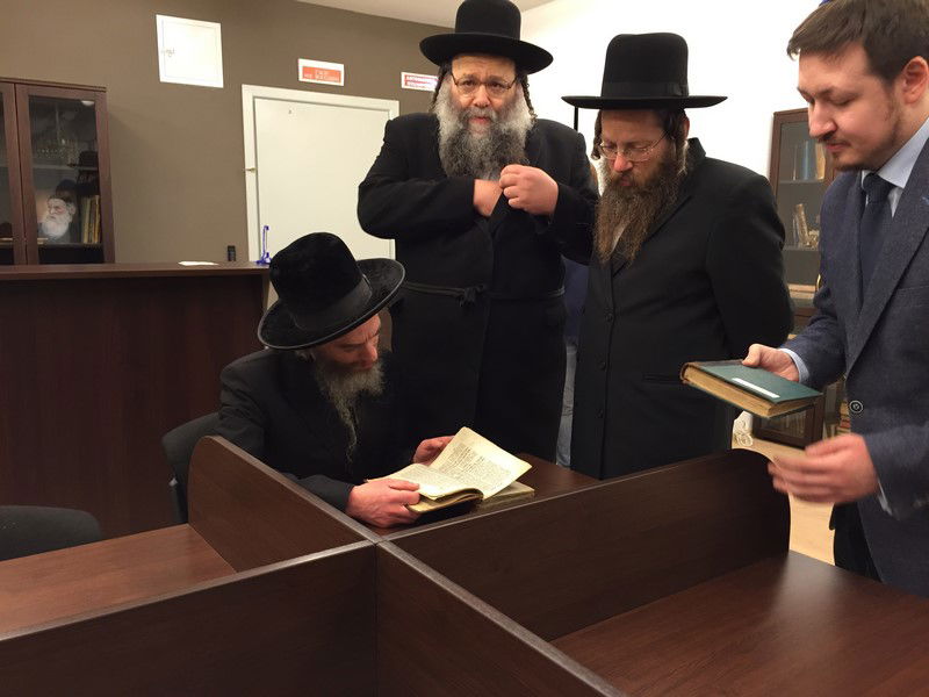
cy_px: 348
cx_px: 464
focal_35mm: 29
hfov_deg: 61.7
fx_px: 778
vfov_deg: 48.2
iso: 100
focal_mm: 4.15
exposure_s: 1/30
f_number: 2.2
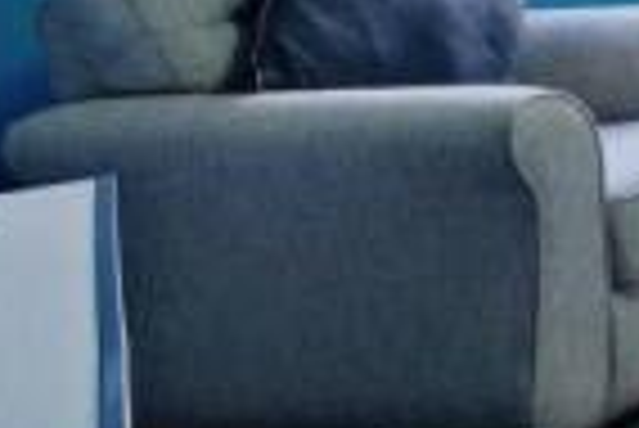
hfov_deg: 16.3
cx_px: 1451
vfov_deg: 18.0
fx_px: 1226
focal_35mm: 69
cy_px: -182
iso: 500
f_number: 8
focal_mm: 10
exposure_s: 1/13
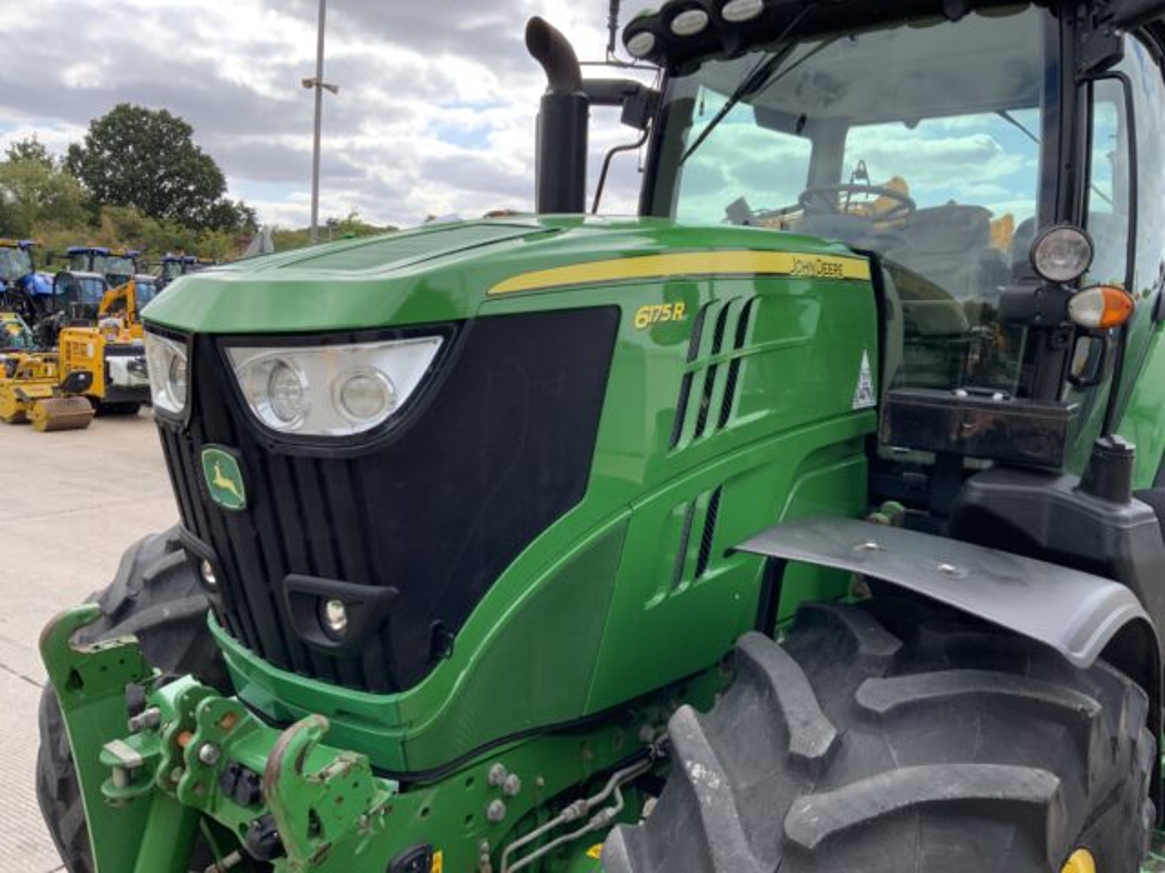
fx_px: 976
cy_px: 436
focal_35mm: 29
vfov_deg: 48.2
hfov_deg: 61.7
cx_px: 582
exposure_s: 1/781
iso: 16
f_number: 1.8
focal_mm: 3
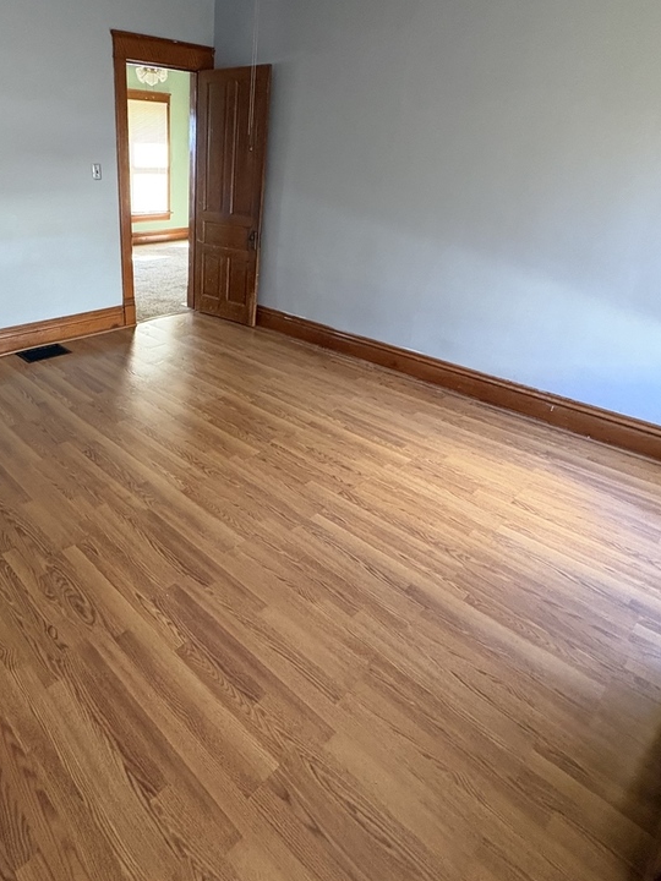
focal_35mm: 21
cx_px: 206
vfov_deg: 78.6
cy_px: 384
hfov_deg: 61.5
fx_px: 535
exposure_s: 1/60
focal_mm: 2.22
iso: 800
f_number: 2.2
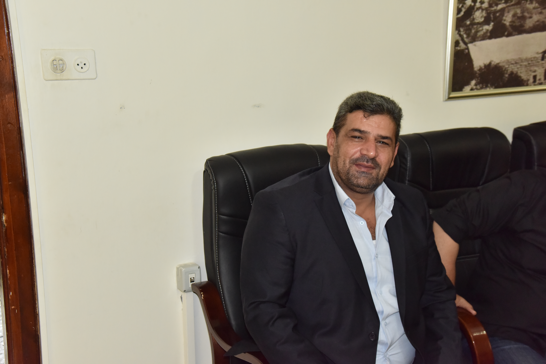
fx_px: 728
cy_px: 182
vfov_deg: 28.1
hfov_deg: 41.1
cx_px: 273
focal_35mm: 48
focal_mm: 48
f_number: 6.3
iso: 2500
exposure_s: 1/160
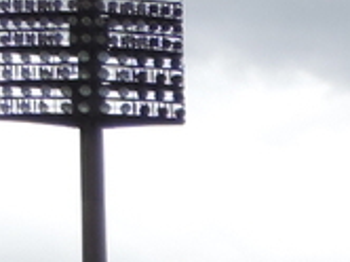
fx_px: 3433
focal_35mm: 340
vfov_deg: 4.3
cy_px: 682
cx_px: 978
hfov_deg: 5.5
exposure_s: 1/200
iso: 80
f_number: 3.5
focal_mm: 8.3
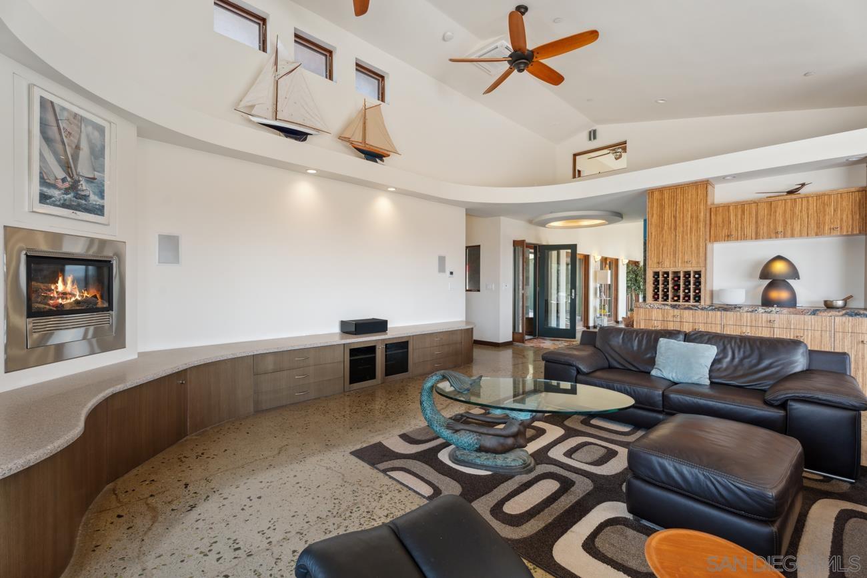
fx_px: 385
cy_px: 289
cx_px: 434
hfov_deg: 96.7
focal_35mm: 16
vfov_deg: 73.8
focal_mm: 16
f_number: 8
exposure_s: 1/30
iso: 400
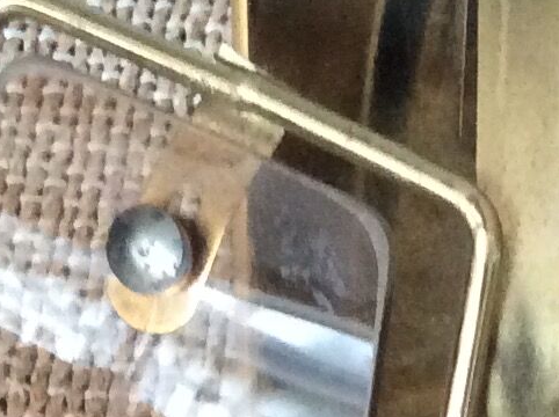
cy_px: 764
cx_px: 434
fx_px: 2773
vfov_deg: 8.3
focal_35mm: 172
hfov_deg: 11.5
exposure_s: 1/17
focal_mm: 3.3
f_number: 2.4
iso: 250
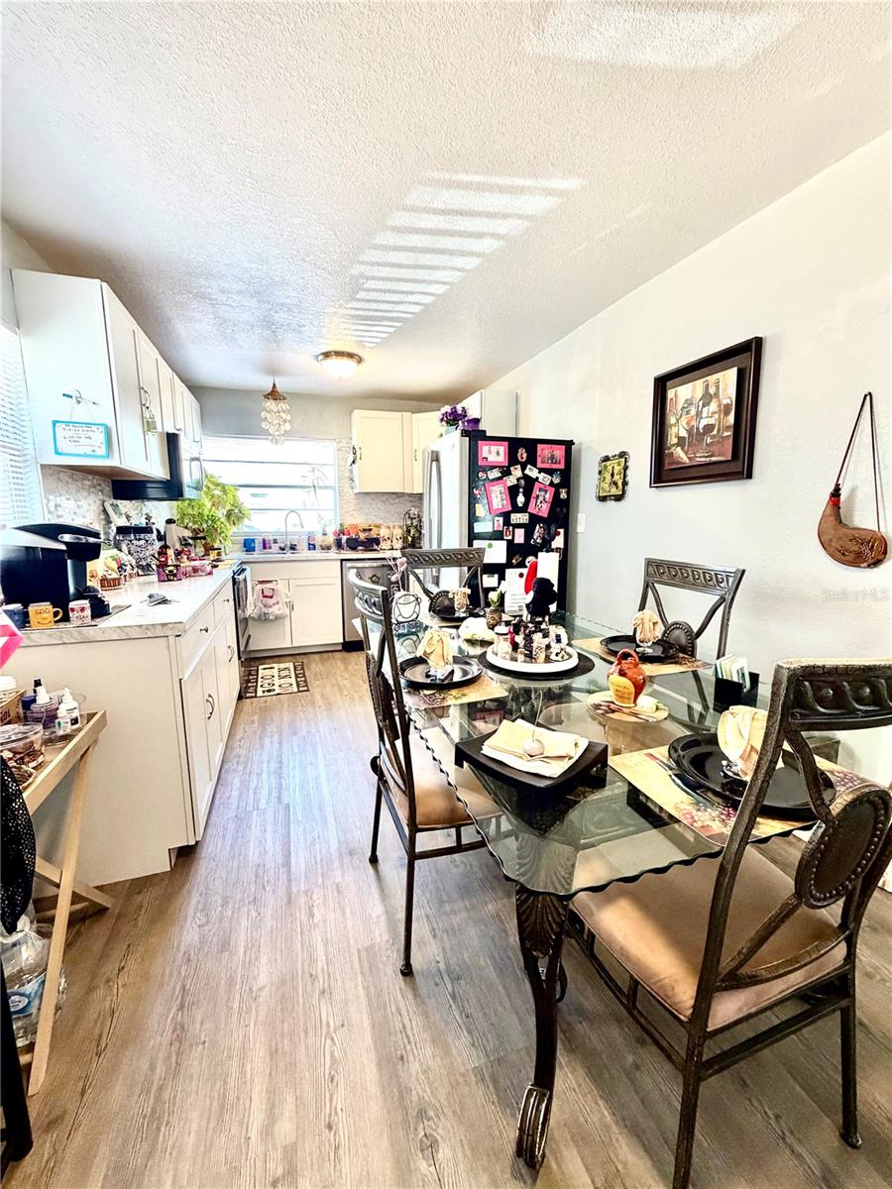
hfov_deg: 85.7
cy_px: 594
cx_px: 446
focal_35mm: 14
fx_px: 481
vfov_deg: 102.1
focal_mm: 2.22
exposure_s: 1/120
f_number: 2.2
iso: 320
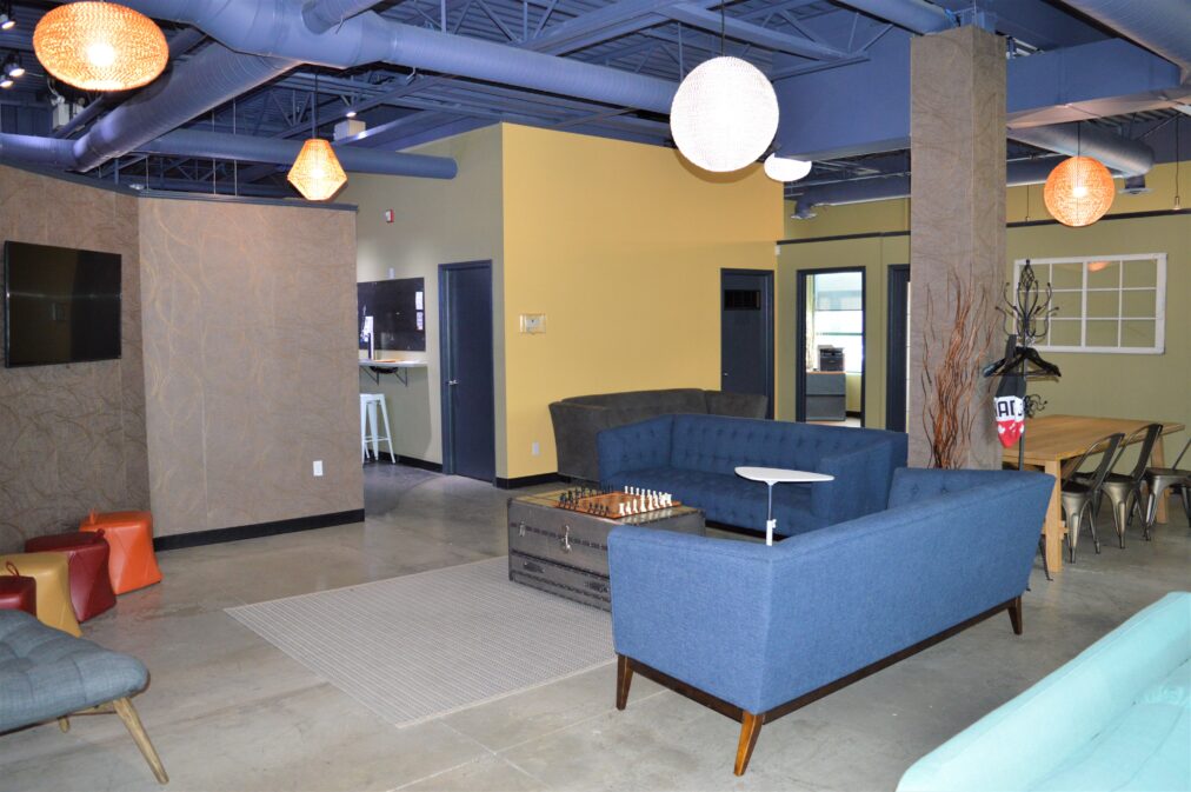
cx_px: 596
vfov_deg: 47.9
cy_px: 396
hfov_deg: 67.4
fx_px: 893
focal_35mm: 27
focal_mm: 18
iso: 900
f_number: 3.5
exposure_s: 1/60
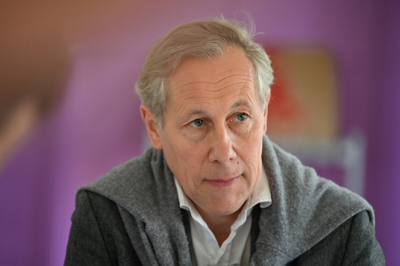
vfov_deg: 7.6
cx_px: 200
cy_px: 133
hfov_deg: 11.4
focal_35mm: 180
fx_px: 2000
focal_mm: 180
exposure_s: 1/400
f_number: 2.8
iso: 1000
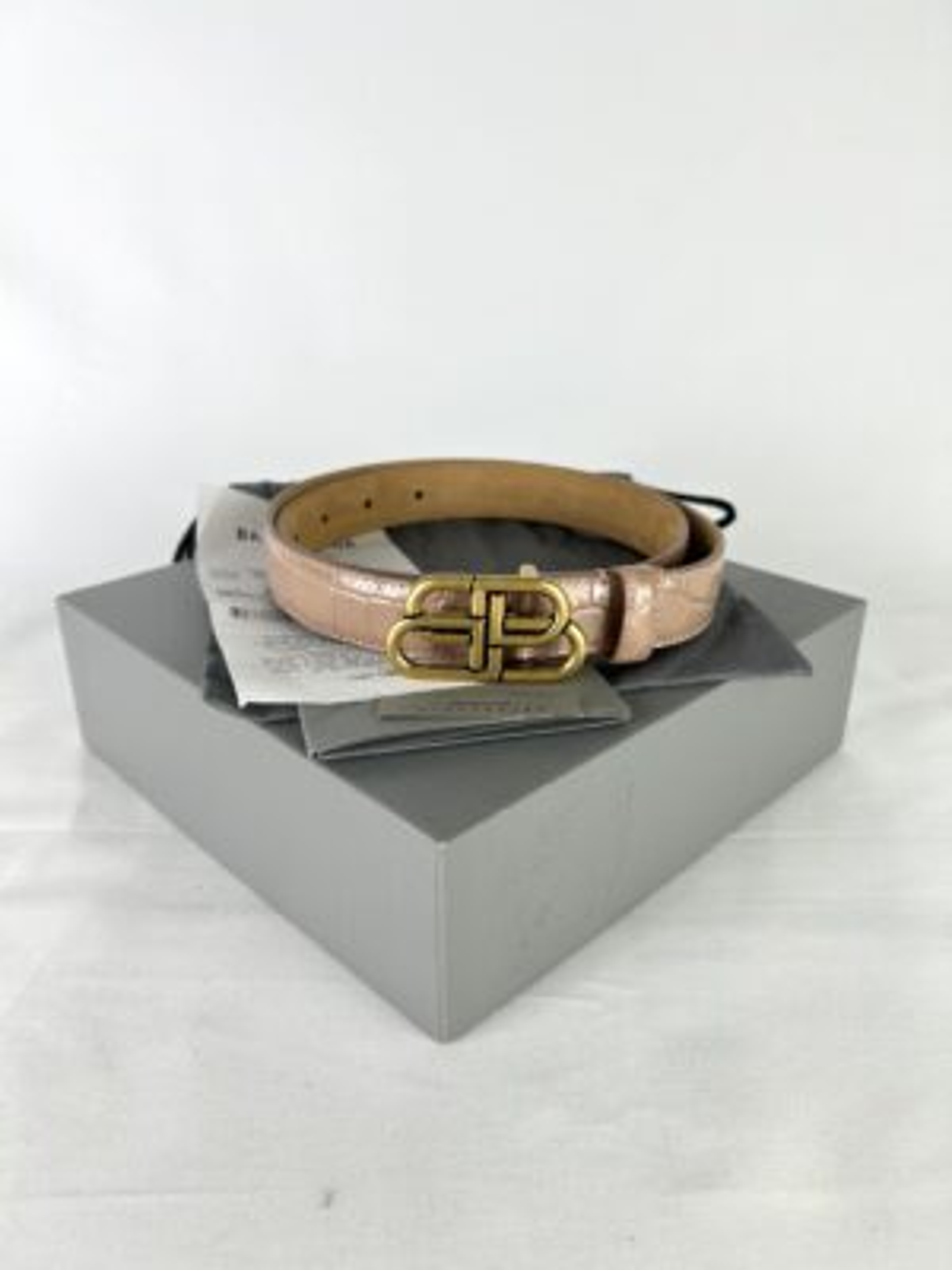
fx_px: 953
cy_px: 635
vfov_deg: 67.3
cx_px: 476
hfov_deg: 53.1
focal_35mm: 26
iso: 32
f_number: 1.5
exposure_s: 1/127
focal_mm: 5.7
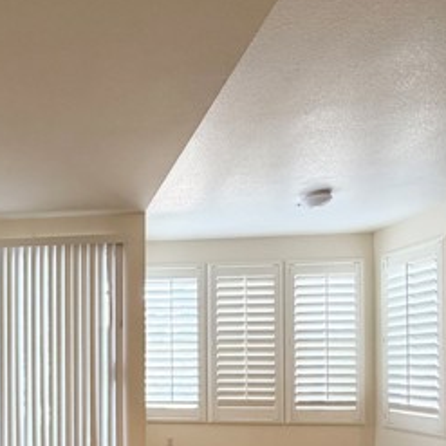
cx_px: -25
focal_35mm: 32
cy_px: 363
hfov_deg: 42.2
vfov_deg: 48.0
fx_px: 466
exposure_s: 1/120
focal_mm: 2.22
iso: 200
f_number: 2.2
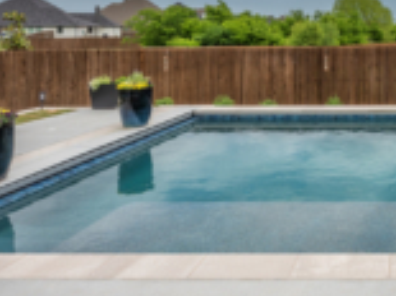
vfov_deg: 34.3
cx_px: 401
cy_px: 18
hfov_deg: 41.3
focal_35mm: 39
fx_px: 446
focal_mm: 14
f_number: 8
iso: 64
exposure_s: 1/500
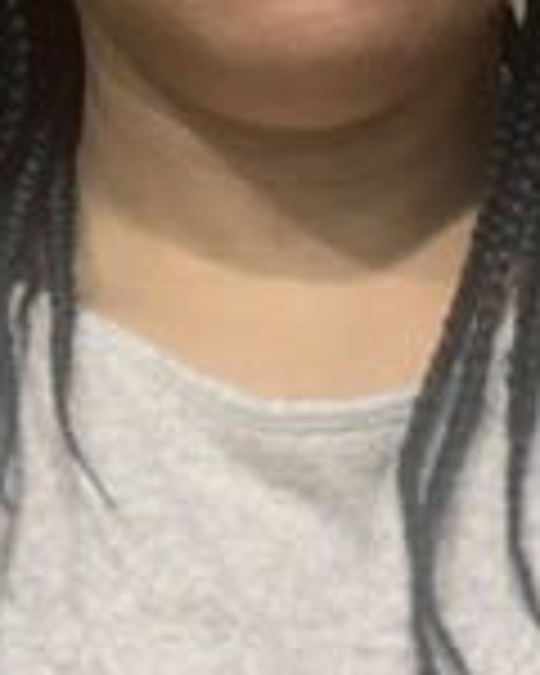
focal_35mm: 104
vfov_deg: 17.7
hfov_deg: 14.8
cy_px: -99
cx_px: 385
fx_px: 2078
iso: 100
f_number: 2.2
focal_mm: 2.87
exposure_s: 1/60
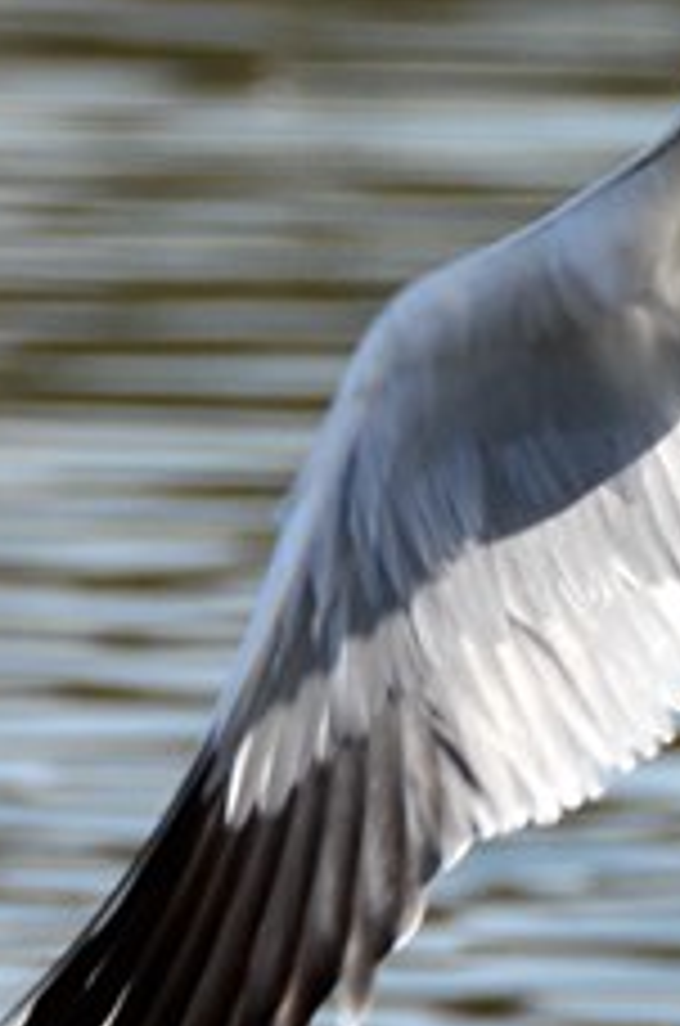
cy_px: 752
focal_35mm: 501
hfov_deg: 2.7
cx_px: 1144
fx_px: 14252
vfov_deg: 4.1
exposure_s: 1/1250
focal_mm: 95
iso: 160
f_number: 5.3
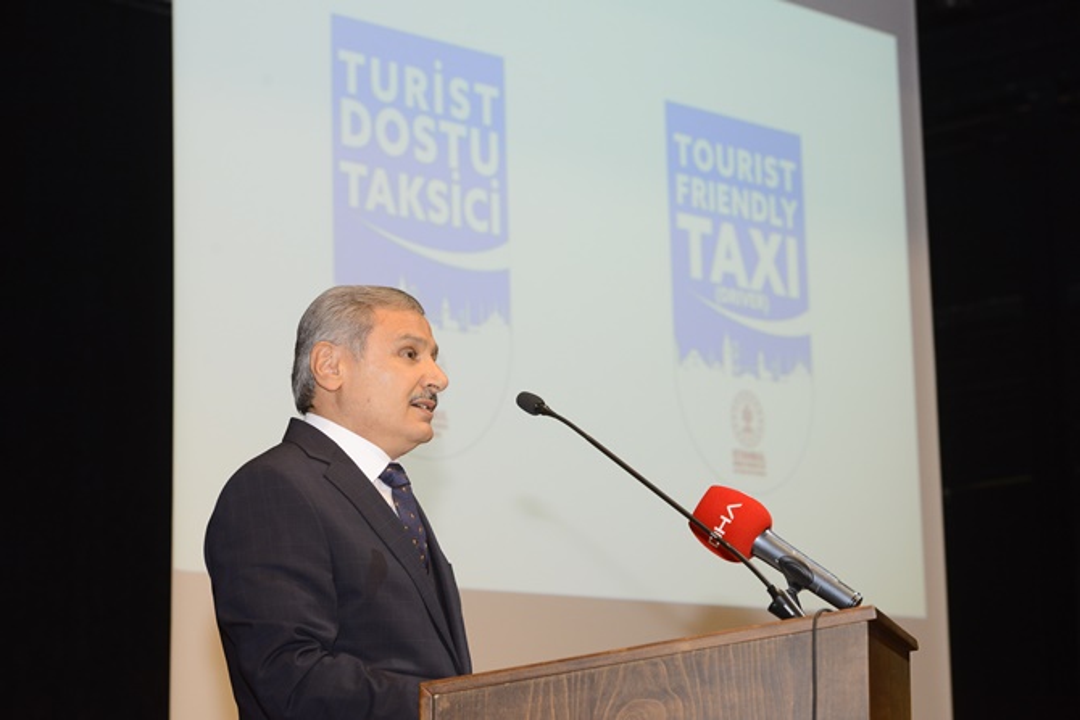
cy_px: 360
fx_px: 2700
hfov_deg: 22.6
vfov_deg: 15.2
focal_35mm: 90
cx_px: 540
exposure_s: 1/125
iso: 2200
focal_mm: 90
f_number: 3.3
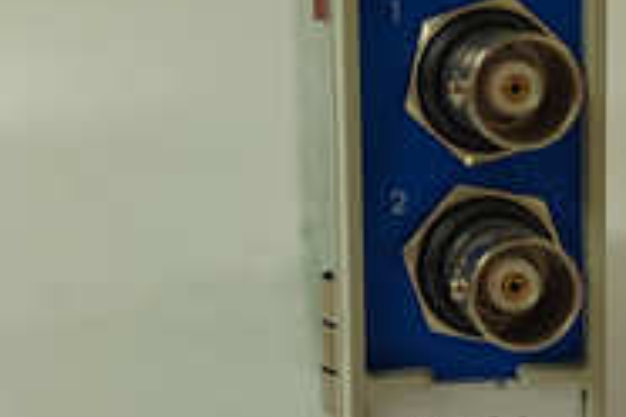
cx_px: 390
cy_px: 151
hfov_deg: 26.2
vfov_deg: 17.7
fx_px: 1339
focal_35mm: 77
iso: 1944
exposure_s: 1/120
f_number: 1.9
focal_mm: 5.52
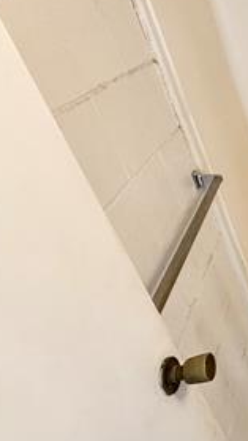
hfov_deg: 19.3
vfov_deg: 56.6
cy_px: 204
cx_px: 494
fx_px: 409
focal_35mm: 35
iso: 500
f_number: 2.2
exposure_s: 1/60
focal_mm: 2.22
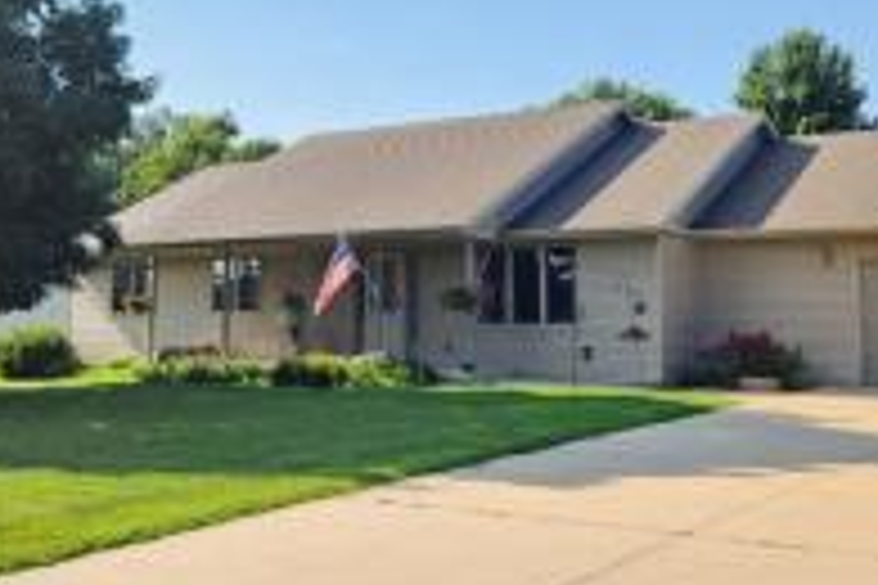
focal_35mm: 49
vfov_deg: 27.4
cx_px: 441
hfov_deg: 40.3
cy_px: 198
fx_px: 1195
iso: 20
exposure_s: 1/673
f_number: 1.8
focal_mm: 5.4
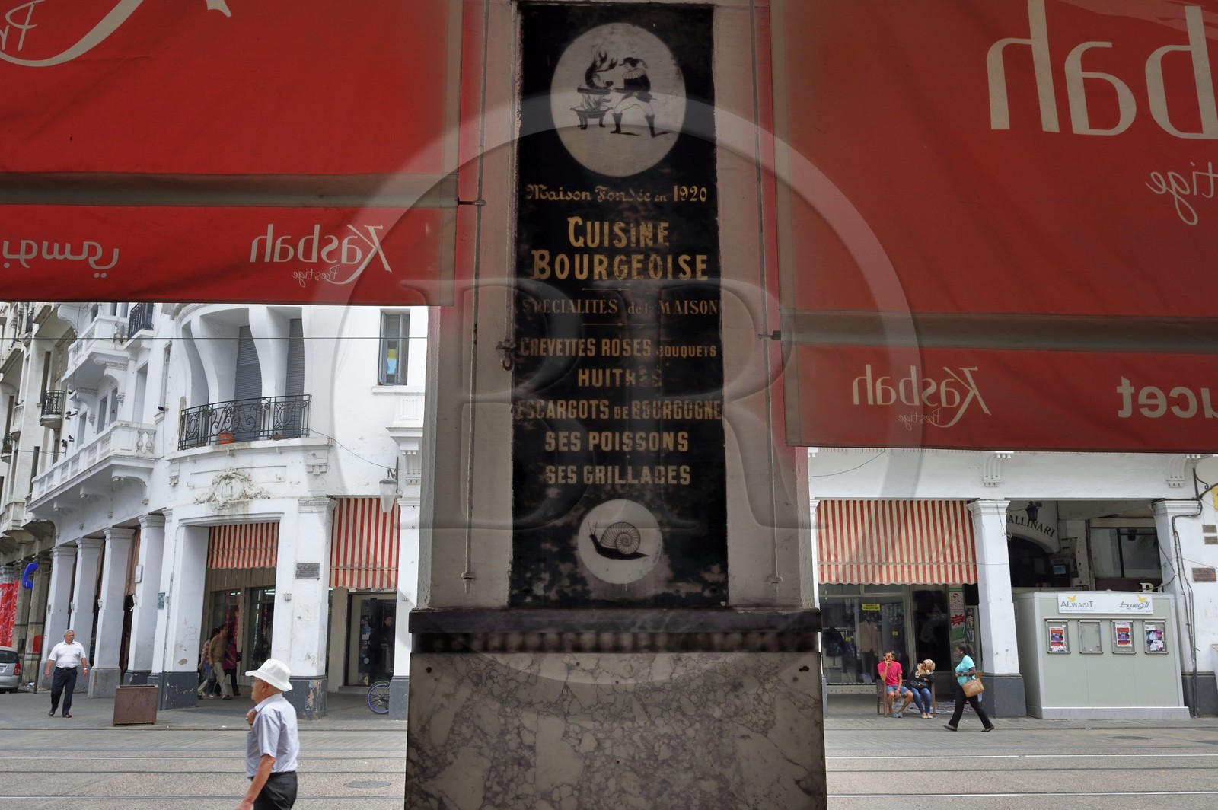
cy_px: 405
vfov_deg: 42.3
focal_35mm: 31
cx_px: 609
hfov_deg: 60.3
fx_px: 1048
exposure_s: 1/80
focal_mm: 31
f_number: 16
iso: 500
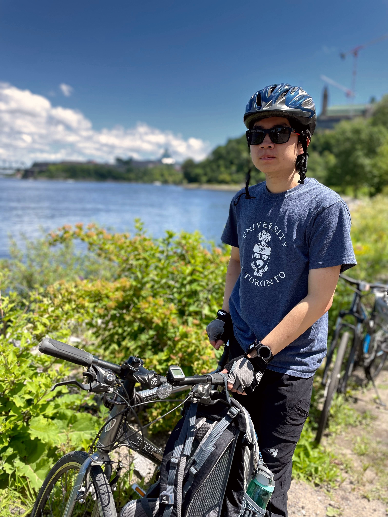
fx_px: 389
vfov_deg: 67.3
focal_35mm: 26
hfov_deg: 53.1
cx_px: 194
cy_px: 258
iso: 32
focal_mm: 4.2
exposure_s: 1/1715
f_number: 1.6
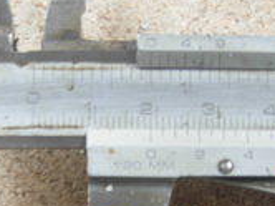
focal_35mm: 87
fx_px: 690
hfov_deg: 22.5
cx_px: 98
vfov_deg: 16.5
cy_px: 213
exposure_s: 1/4.1
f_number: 2.7
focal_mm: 7.5
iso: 50
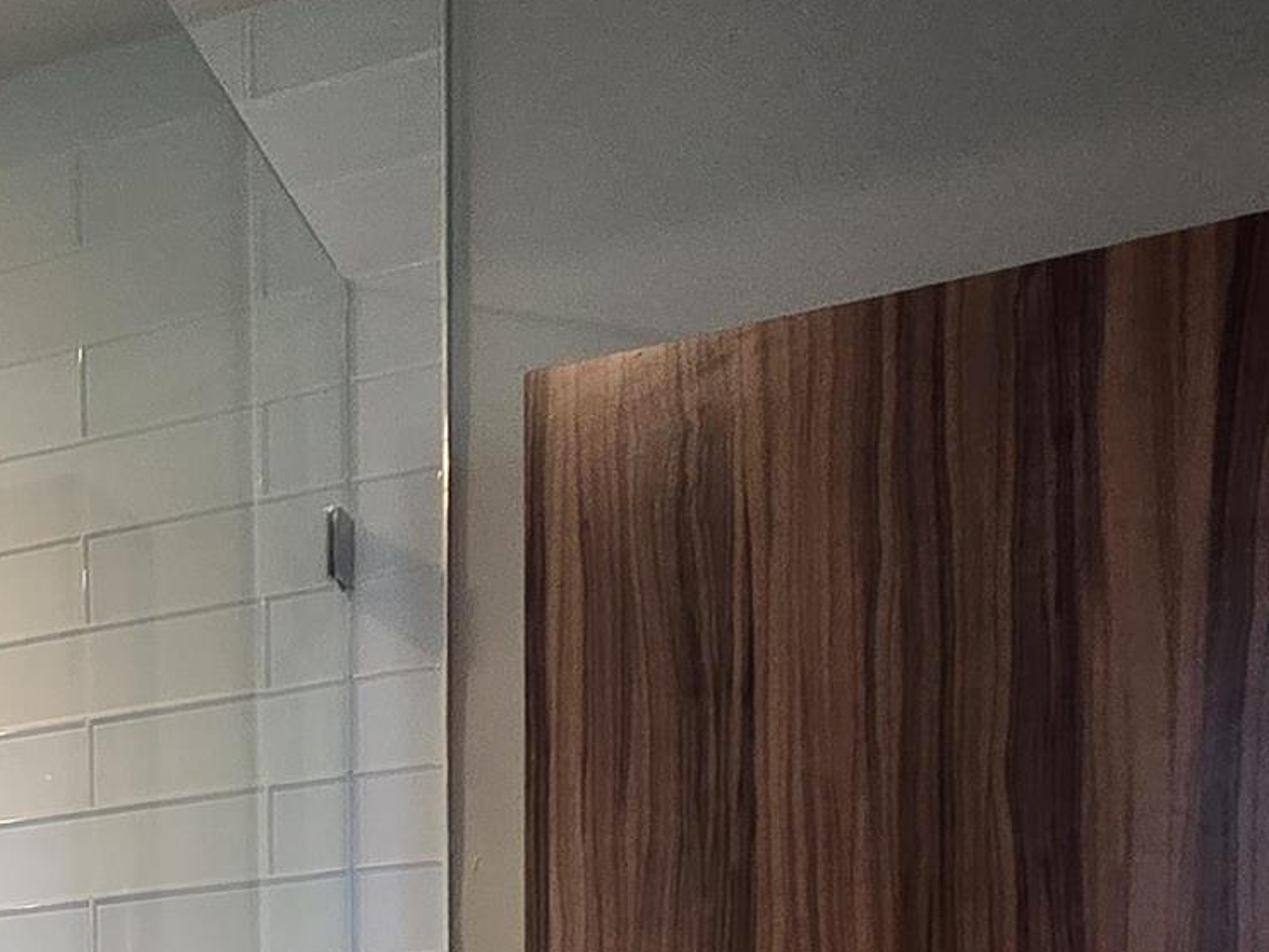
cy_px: 1566
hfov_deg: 30.2
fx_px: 1980
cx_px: -264
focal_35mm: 54
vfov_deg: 21.1
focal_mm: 2.2
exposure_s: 1/60
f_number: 2.2
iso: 200
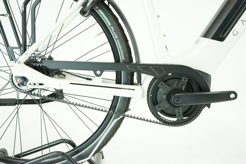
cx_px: 123
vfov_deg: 28.6
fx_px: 321
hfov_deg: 41.9
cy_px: 82
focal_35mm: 47
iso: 2000
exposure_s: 1/200
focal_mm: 47
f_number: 4.5
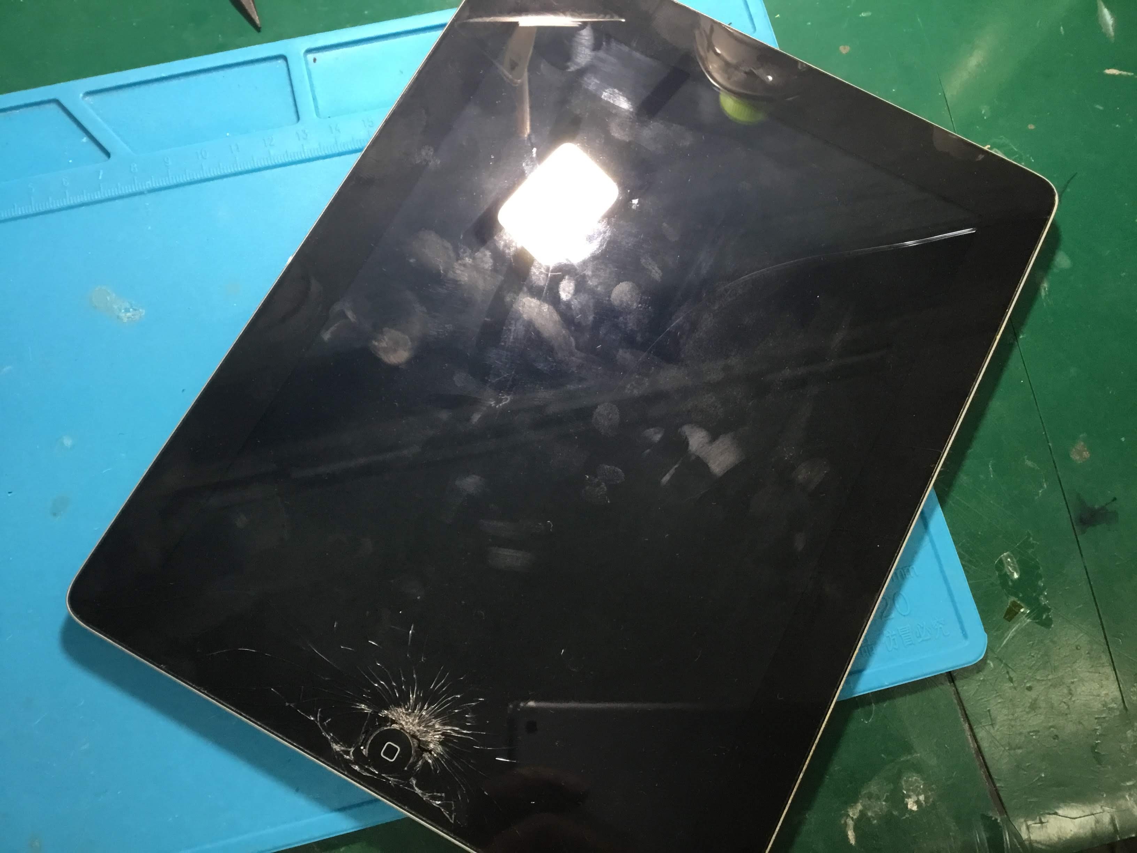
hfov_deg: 58.4
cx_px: 568
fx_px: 1018
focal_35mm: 31
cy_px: 426
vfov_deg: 45.4
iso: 100
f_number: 2.4
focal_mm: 3.3
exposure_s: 1/30
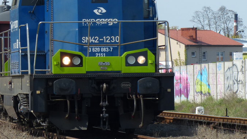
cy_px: 20
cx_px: 39
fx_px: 2011
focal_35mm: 307
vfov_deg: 4.0
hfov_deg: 7.0
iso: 100
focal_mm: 28.7
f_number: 4
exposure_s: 1/1000
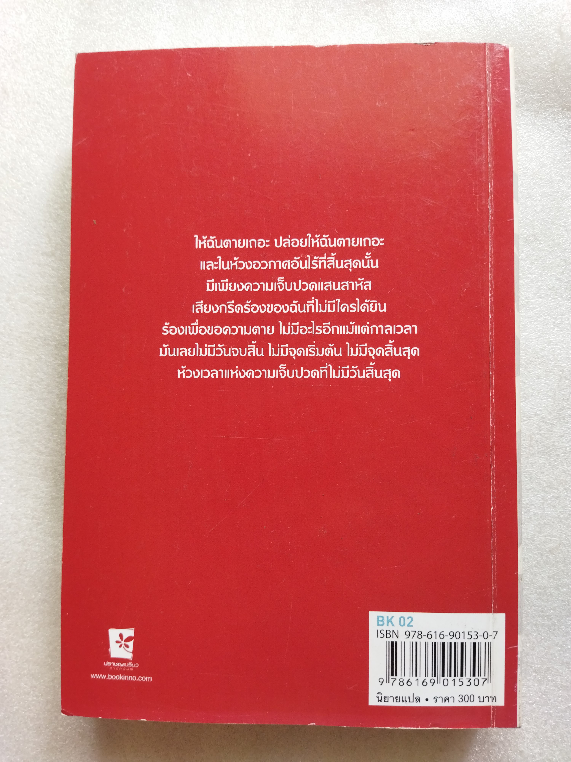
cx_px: 286
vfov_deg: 65.3
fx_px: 594
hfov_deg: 51.4
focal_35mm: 27
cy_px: 381
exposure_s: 1/100
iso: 153
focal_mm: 4.71
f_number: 1.79
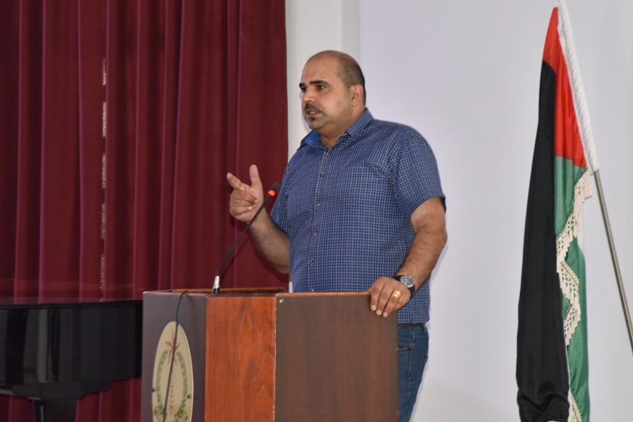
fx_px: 2250
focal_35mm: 128
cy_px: 177
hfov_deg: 16.0
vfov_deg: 10.7
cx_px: 372
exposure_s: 1/60
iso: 3200
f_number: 7.1
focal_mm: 105
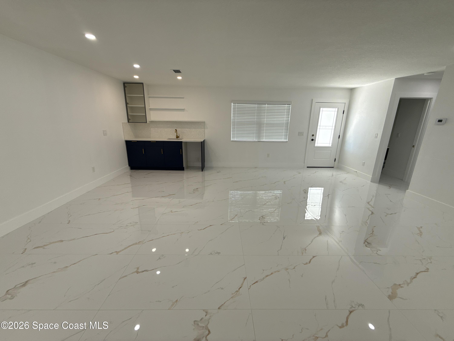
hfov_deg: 102.1
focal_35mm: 14
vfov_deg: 85.7
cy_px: 170
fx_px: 184
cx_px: 227
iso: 100
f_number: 2.2
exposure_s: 1/100
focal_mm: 2.22
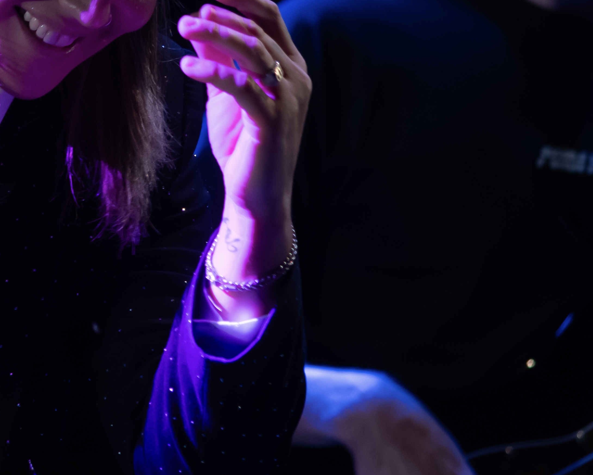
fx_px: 11321
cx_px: 48
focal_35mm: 645
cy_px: 94
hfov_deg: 3.0
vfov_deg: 2.4
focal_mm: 180
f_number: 5.6
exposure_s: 1/160
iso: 1100
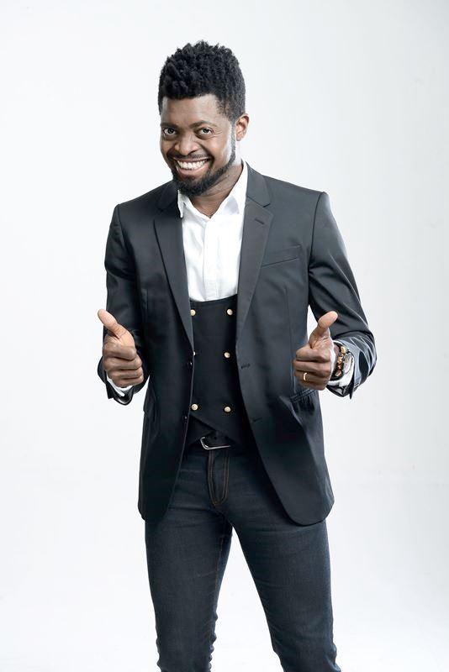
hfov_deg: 19.5
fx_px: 1308
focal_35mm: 70
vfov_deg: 28.8
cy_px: 336
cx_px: 224
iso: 100
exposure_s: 1/160
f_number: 9
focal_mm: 70
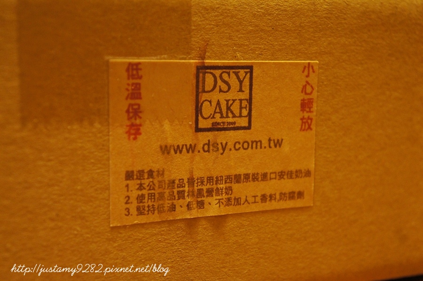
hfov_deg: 29.9
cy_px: 140
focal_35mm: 68
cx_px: 212
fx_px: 793
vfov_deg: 20.1
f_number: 5
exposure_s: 1/20
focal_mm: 45
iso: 1600
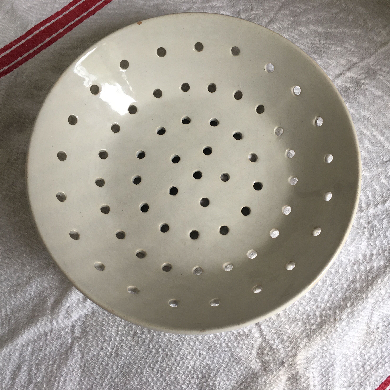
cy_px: 196
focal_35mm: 35
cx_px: 225
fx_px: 446
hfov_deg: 47.1
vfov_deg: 47.2
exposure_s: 1/100
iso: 32
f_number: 2.2
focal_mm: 4.15
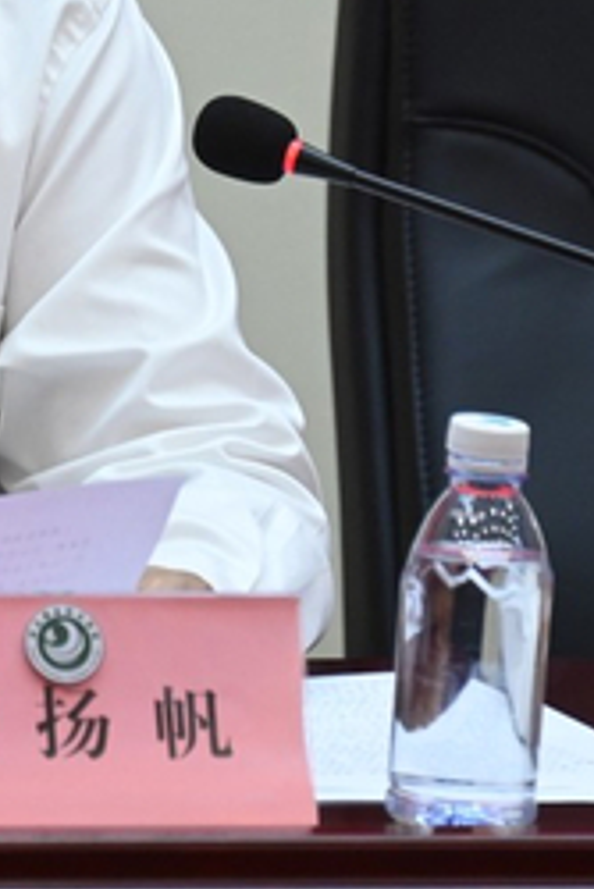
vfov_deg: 3.7
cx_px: -213
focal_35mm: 559
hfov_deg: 2.5
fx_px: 13815
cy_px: 11
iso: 4000
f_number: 6.3
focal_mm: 175
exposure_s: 1/200
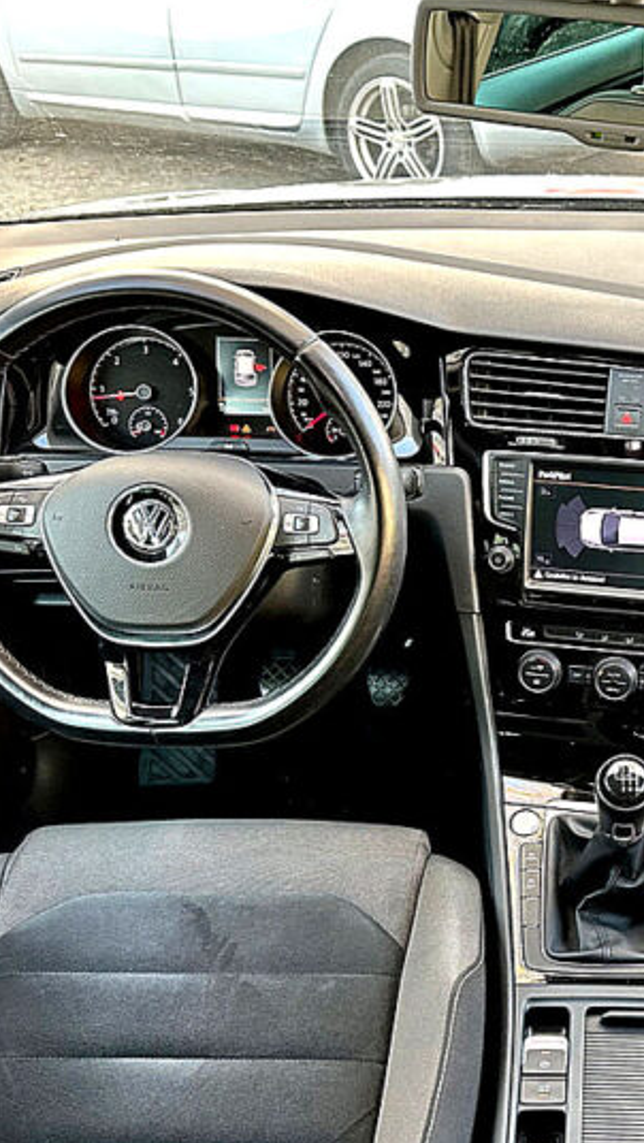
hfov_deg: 28.9
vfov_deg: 51.5
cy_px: 631
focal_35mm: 39
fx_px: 1182
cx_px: 610
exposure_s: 1/100
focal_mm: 6.86
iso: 200
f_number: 1.78
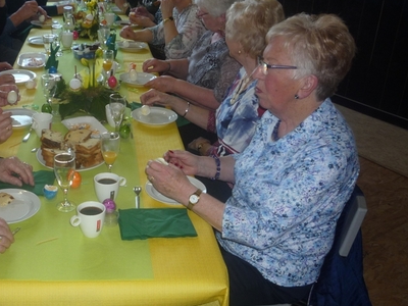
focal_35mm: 45
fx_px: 530
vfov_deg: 32.2
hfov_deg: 41.2
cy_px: 149
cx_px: 119
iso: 100
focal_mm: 5.2
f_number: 3.3
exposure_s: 1/30
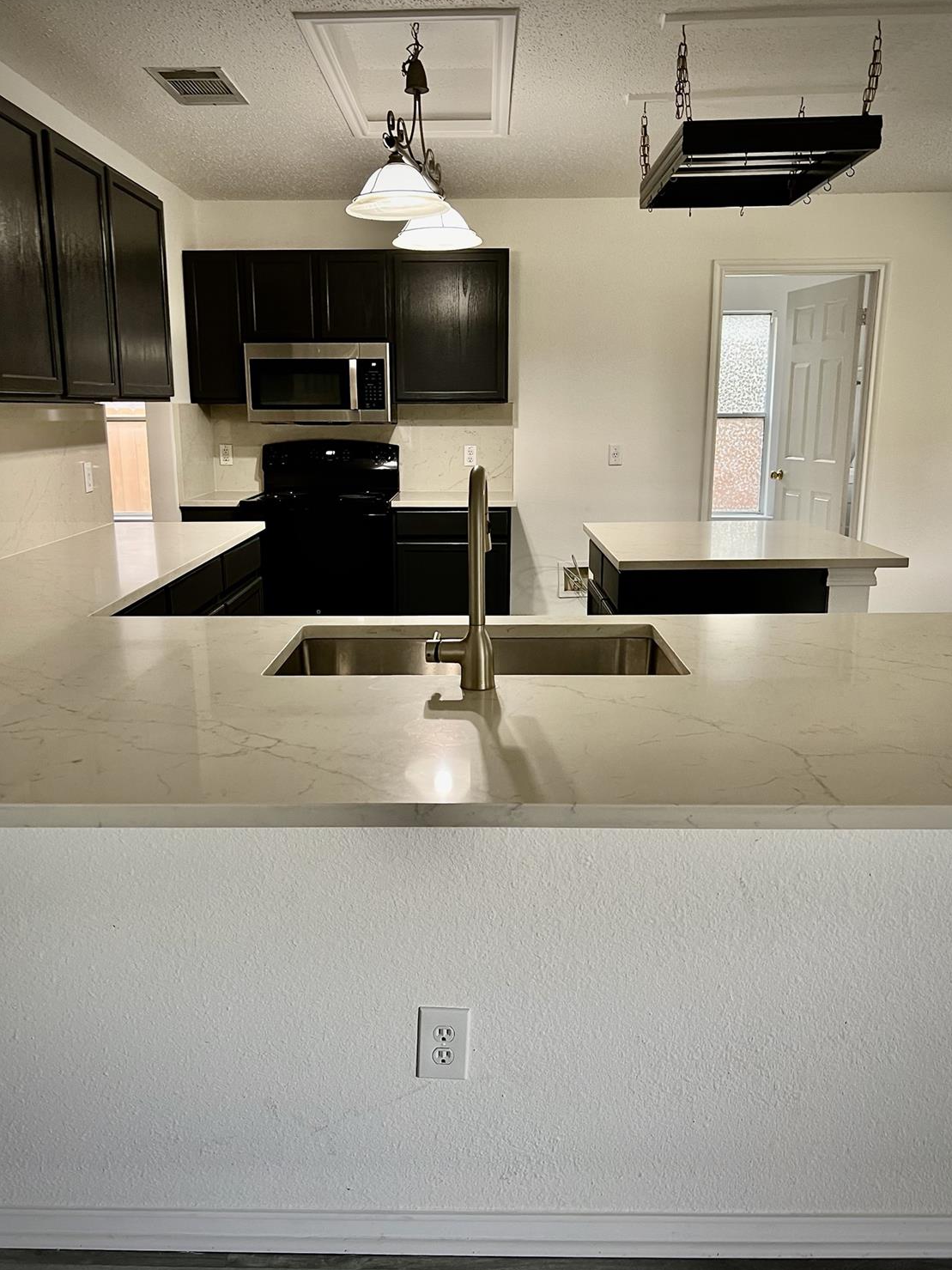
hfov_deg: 51.3
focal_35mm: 27
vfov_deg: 65.3
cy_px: 623
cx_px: 466
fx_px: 990
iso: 125
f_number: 1.5
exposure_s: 1/60
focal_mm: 5.7
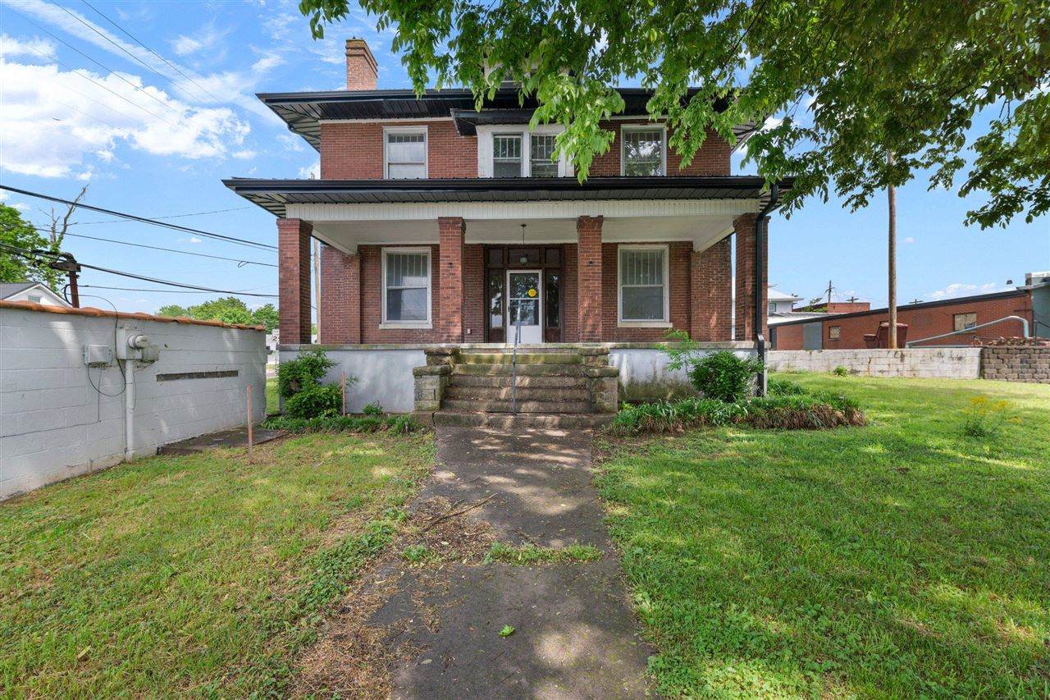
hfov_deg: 104.3
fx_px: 408
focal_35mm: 14
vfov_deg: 81.2
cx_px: 525
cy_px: 350
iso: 100
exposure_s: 1/200
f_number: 7.1
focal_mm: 14
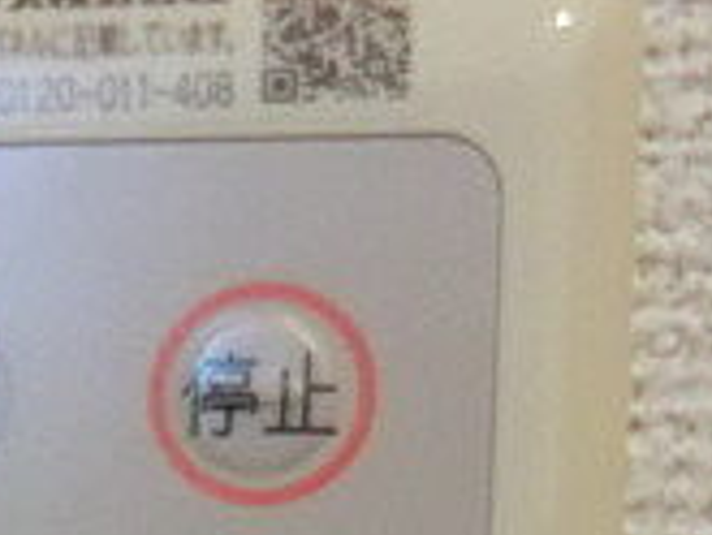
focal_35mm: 93
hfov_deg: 19.1
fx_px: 1914
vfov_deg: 14.5
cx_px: -268
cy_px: 880
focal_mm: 4.3
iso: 500
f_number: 3.2
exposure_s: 1/60
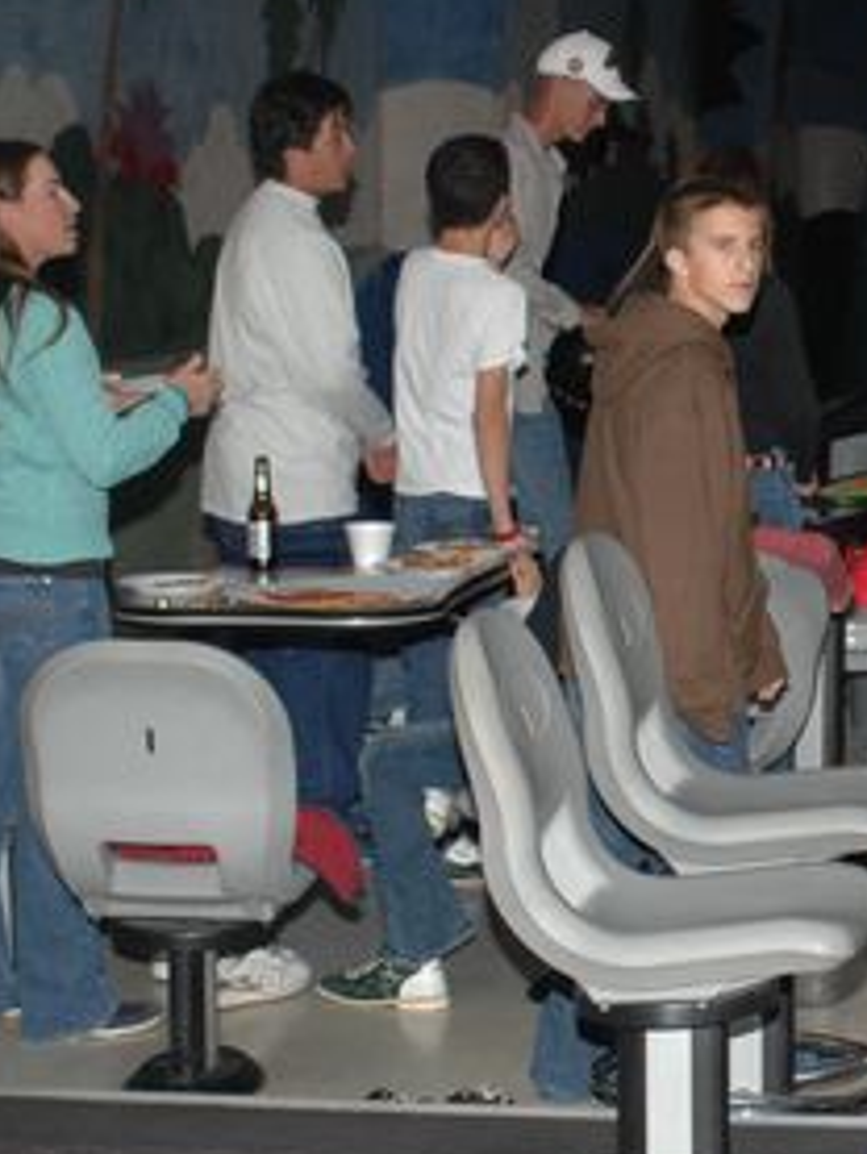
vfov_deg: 19.0
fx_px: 3441
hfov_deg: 13.9
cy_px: 498
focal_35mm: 103
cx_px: 1055
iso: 400
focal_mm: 31
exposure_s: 1/125
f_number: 3.5
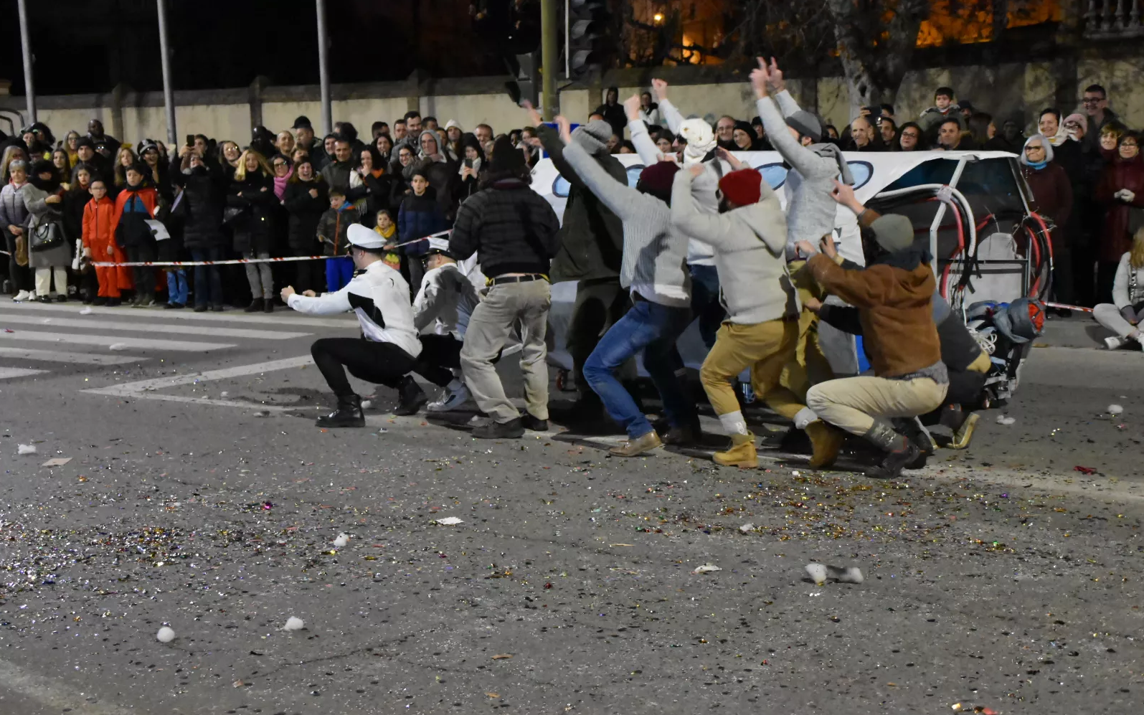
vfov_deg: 22.0
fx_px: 1840
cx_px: 572
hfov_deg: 34.5
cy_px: 384
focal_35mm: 59
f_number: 4.5
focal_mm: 38
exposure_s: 1/60
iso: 9000
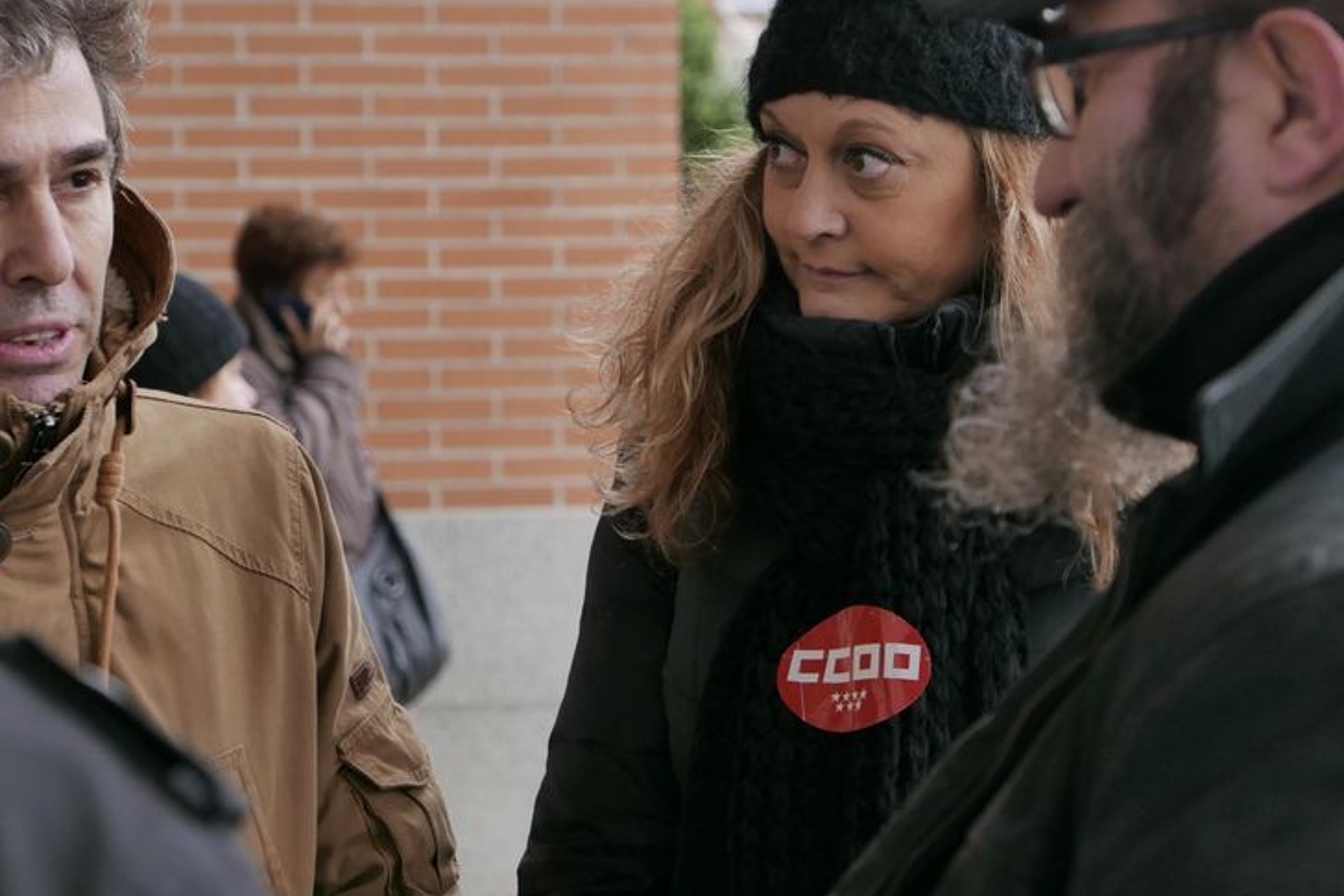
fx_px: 3471
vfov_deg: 14.7
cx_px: 580
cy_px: 421
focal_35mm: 93
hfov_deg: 21.9
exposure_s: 1/160
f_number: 2.8
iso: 200
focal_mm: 32.6
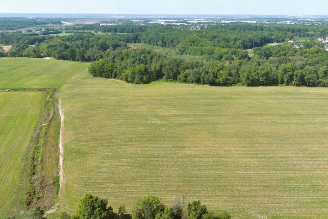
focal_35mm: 29
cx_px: 164
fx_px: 264
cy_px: 110
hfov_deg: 63.7
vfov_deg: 44.9
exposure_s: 1/800
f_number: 2.8
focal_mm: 10.57
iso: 100
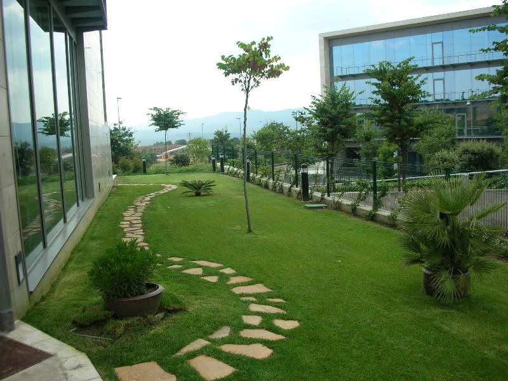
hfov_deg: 52.6
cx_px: 254
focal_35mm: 35
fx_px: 514
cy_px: 190
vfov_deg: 40.7
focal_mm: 5.8
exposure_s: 1/46.1
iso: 50
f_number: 8.5
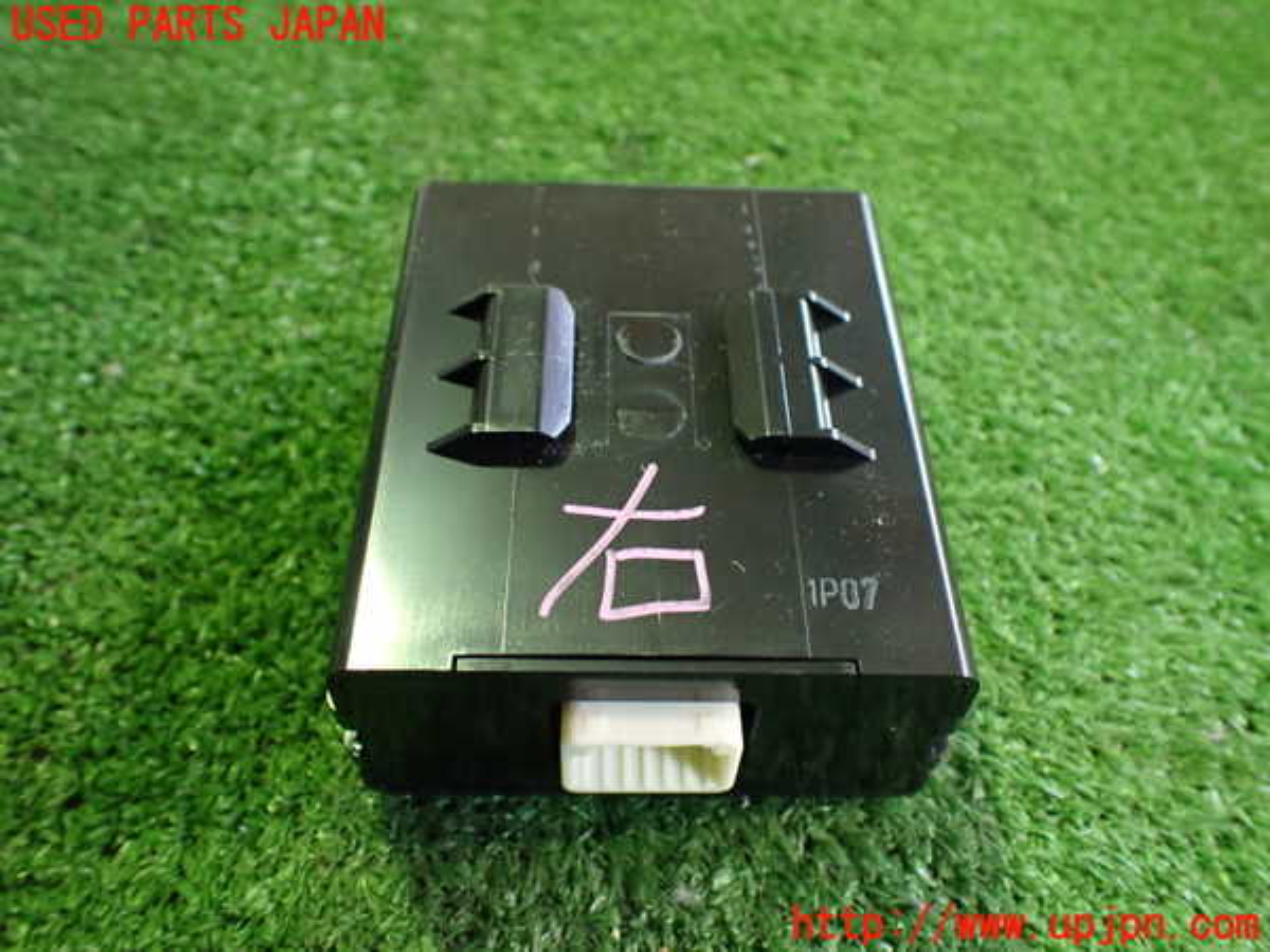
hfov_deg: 60.0
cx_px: 635
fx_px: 1101
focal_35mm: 30
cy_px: 476
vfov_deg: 46.8
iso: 800
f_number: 2.3
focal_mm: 5.4
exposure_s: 1/50
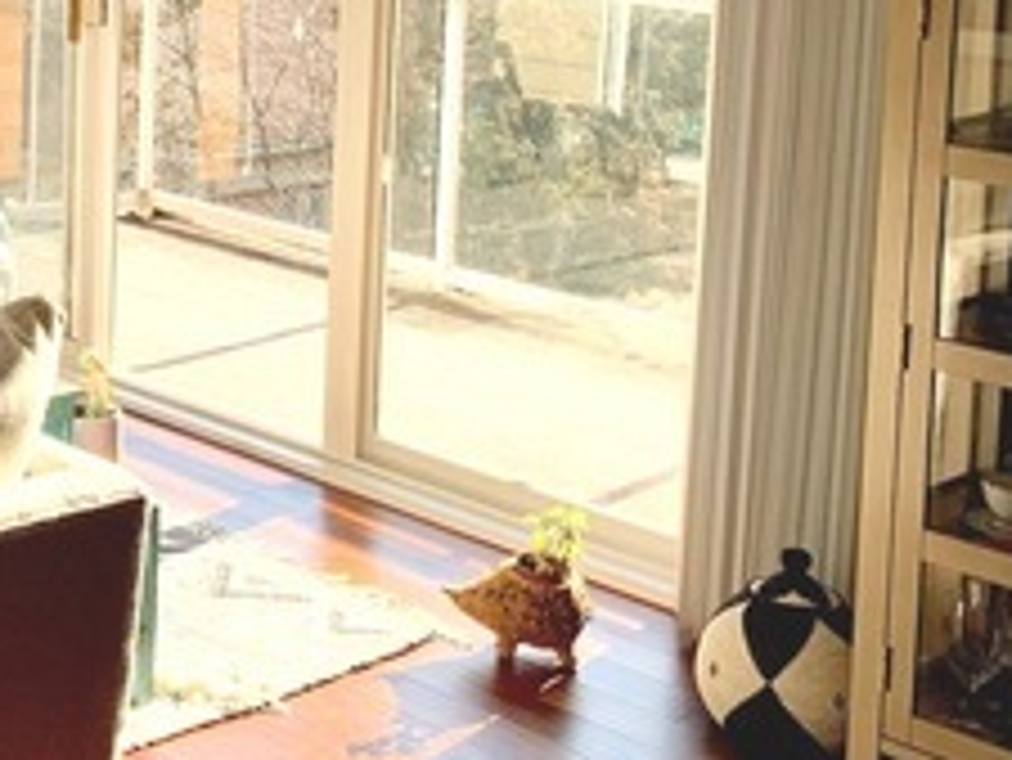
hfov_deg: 23.3
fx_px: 2165
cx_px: -310
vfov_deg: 19.3
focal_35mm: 74
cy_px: -27
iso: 25
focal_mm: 4.25
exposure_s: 1/343
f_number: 1.8
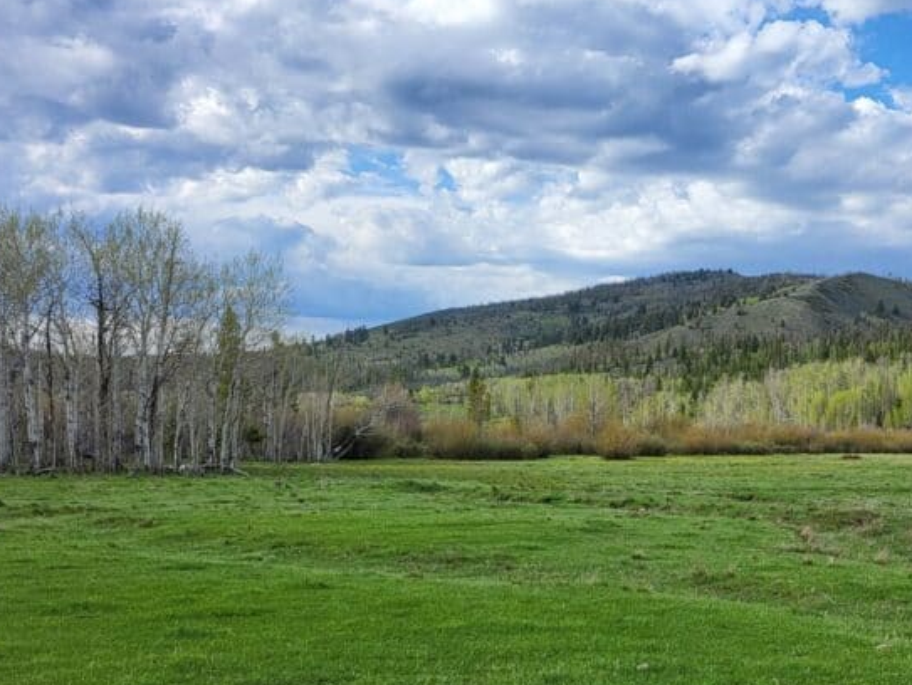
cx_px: 838
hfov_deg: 36.2
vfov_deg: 29.4
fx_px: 1292
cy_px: 492
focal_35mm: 49
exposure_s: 1/1824
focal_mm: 5.4
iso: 40
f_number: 1.8
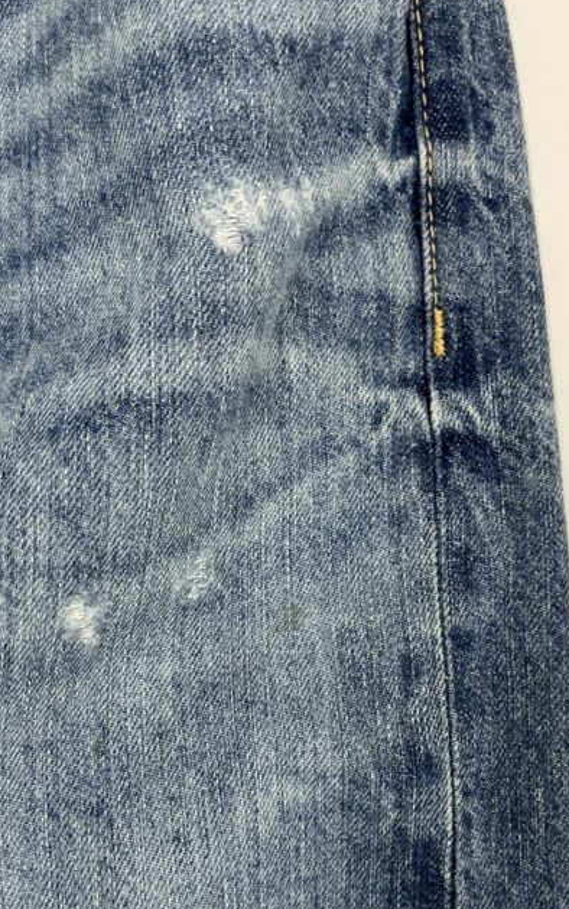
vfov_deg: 54.8
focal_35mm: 35
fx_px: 868
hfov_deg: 36.3
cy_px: 558
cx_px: 292
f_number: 1.6
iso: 100
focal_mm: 5.1
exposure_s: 1/50
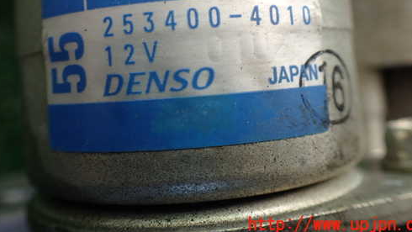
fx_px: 437
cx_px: 186
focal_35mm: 40
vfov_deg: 29.1
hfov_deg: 50.4
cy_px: 46
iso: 160
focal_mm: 5.4
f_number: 2.3
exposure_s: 1/125
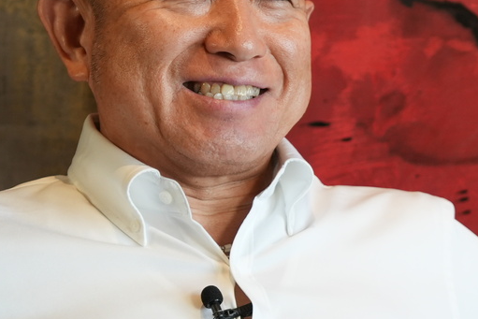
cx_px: 593
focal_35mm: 274
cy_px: 280
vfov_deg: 5.0
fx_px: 3639
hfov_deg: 7.4
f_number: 4
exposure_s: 1/80
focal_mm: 70
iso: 640
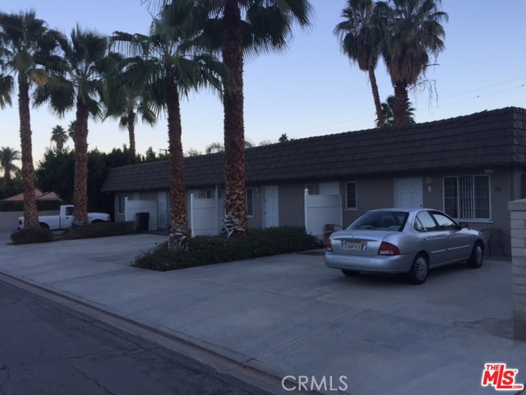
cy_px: 198
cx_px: 263
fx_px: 441
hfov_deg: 61.7
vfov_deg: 48.2
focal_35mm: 29
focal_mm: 4.15
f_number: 2.2
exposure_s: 1/314
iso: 32
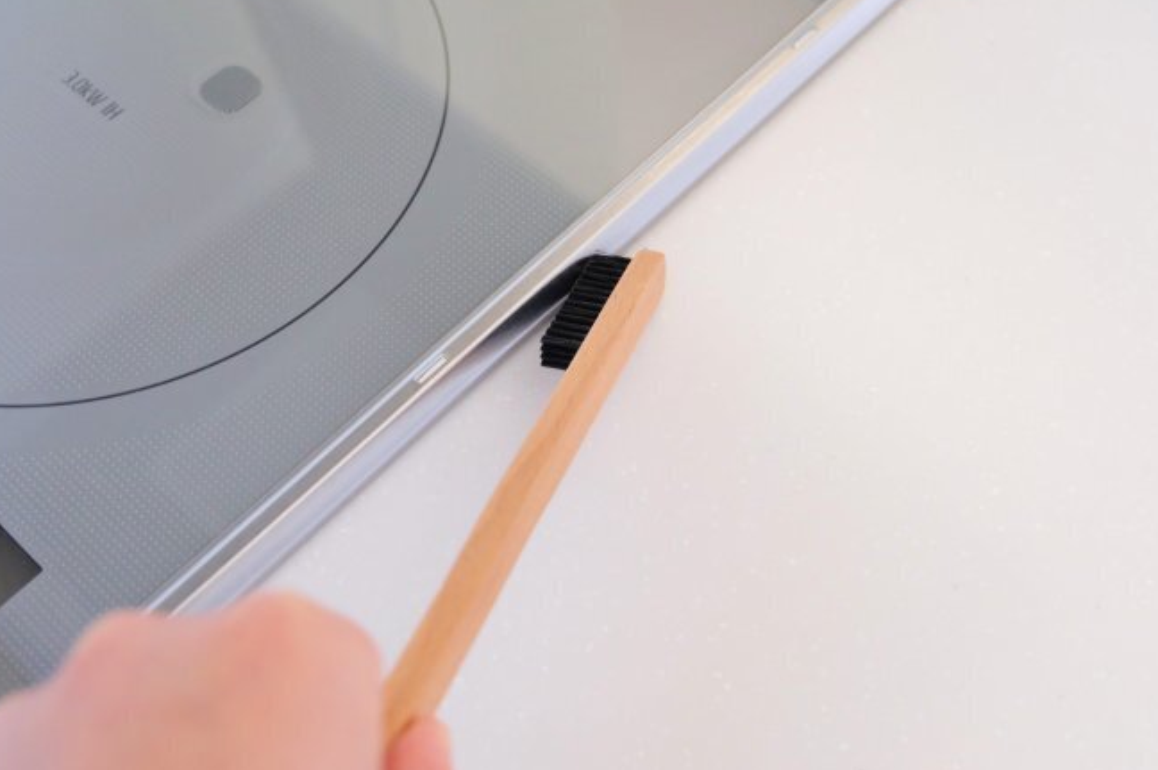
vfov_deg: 31.8
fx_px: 1350
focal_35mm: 42
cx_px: 586
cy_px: 385
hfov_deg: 46.4
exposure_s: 1/10
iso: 3200
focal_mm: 26.9
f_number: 4.5
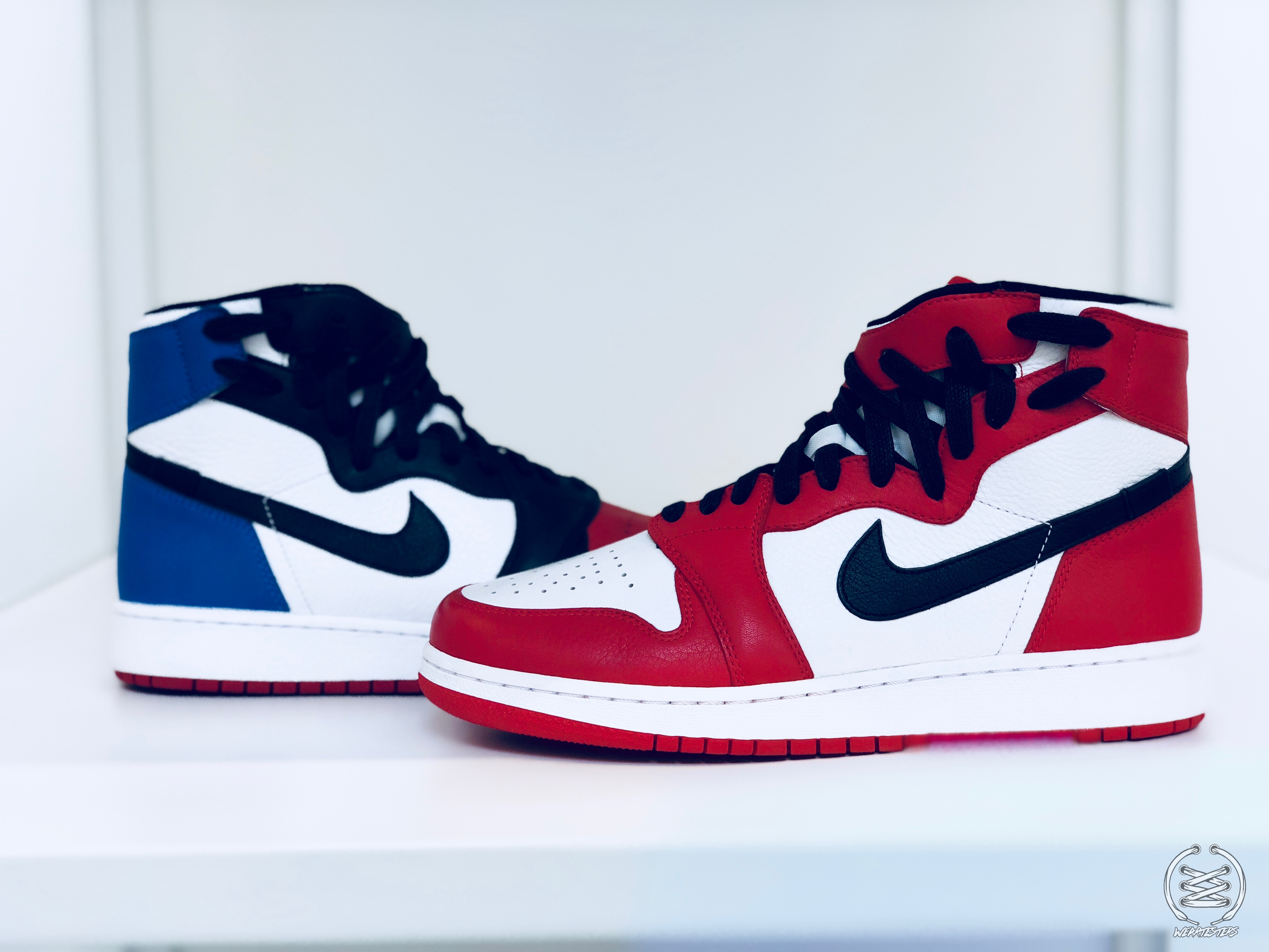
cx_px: 634
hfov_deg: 36.8
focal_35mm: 52
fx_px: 1906
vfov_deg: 28.0
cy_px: 476
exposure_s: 1/60
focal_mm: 6
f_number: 2.4
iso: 32
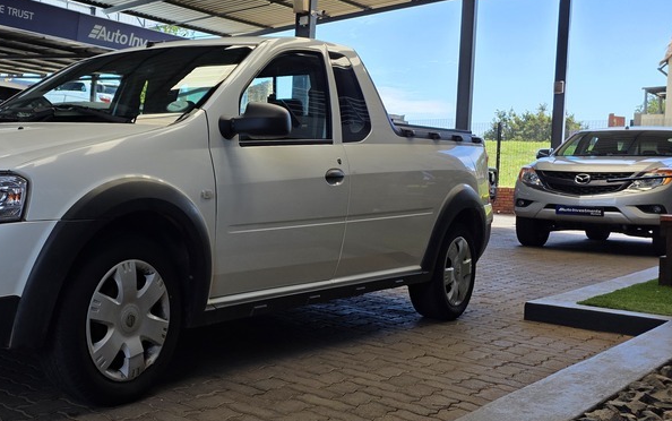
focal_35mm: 42
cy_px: 203
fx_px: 770
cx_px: 94
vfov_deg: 30.6
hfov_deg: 43.9
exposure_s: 1/1472
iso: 80
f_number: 1.7
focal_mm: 6.25
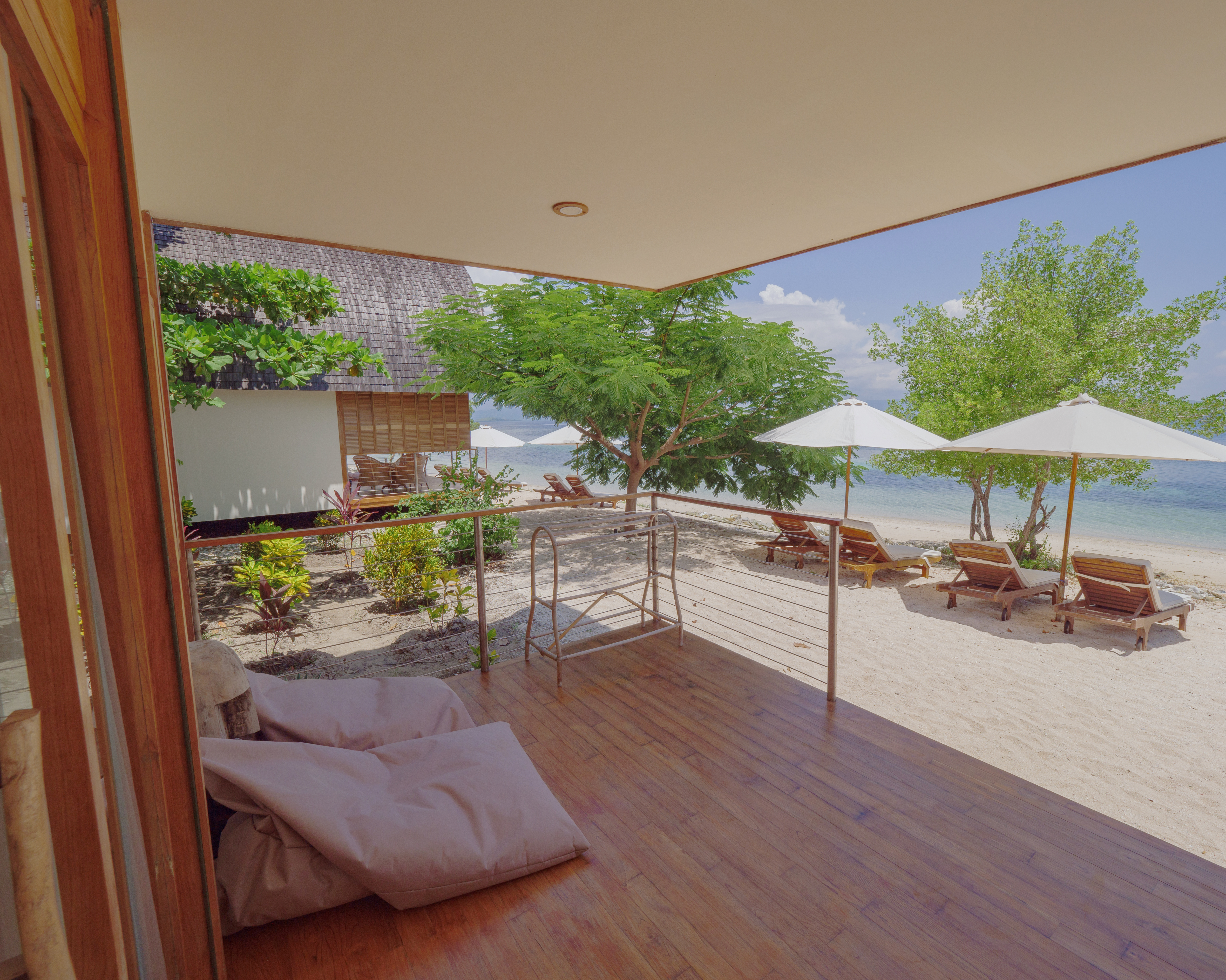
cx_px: 659
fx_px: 544
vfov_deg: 84.0
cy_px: 493
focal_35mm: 15
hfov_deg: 96.6
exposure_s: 1/250
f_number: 8
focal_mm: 7
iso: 100
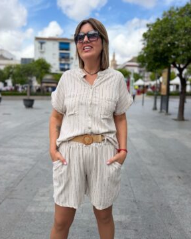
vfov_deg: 66.0
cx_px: 93
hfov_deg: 54.9
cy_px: 112
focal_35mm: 26
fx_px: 184
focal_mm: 6.76
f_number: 1.78
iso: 100
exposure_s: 1/3279
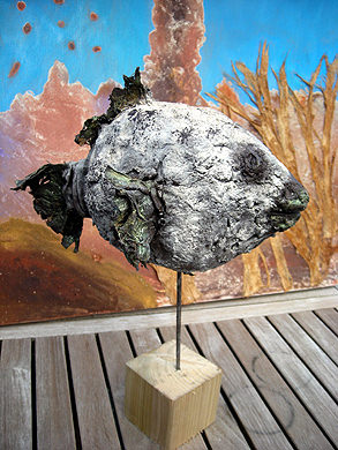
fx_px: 455
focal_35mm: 35
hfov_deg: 40.7
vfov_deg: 52.6
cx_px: 169
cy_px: 225
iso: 64
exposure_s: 1/460
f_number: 2.8
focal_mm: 5.7
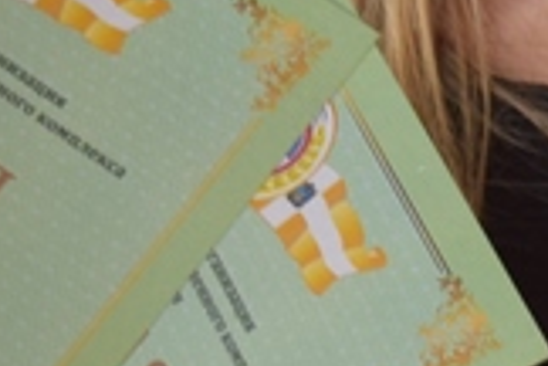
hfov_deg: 6.4
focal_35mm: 319
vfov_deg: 4.3
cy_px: 78
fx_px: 4856
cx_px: 634
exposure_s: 1/60
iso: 500
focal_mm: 30
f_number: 4.2
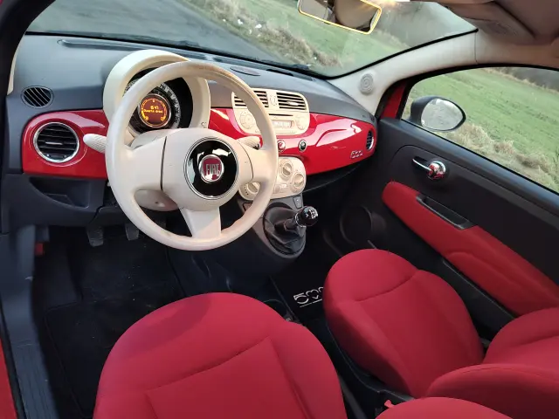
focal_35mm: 23
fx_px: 371
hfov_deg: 73.9
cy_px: 210
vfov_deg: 58.9
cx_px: 280
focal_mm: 5.56
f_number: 1.8
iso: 981
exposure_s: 1/25
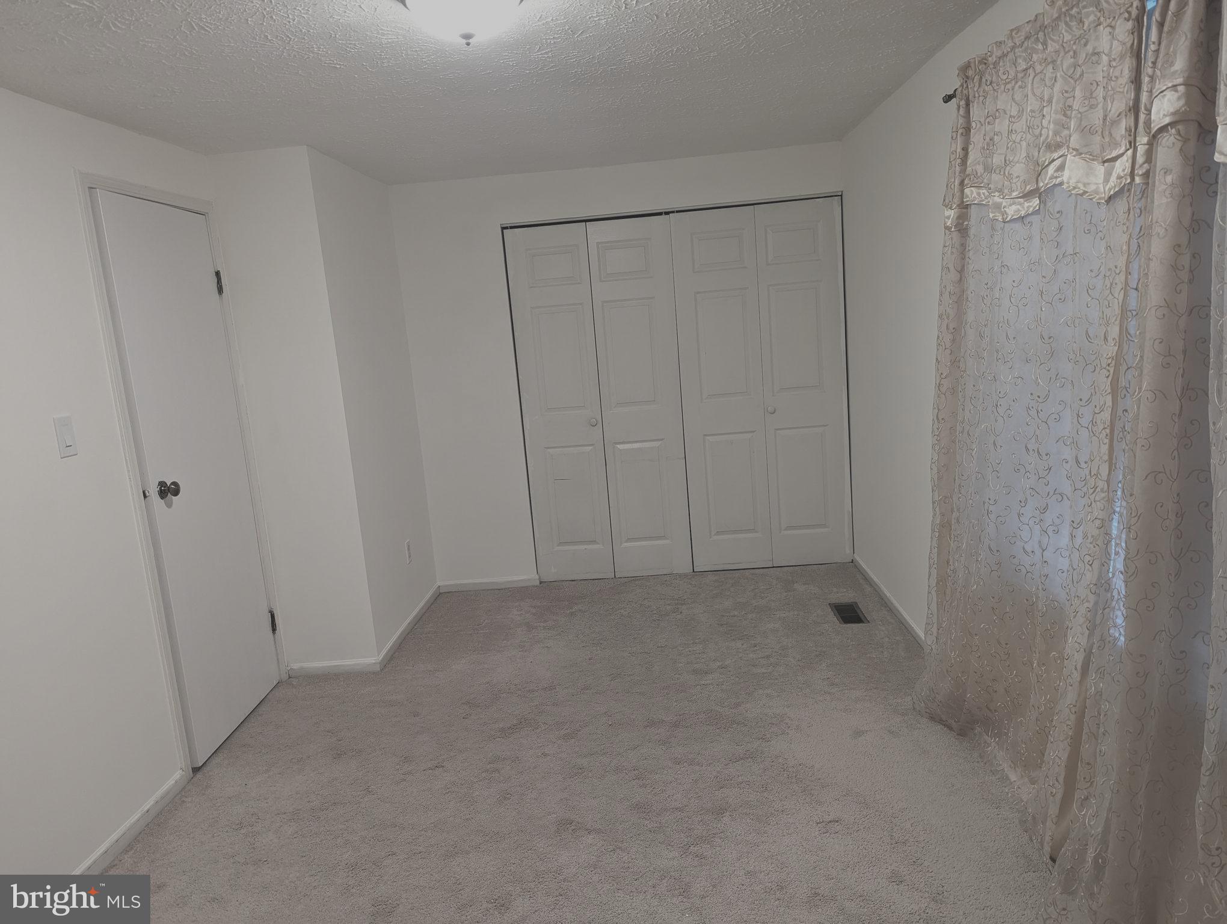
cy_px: 462
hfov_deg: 71.5
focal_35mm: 24
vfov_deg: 56.9
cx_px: 614
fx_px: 852
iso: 194
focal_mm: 6.81
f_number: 1.85
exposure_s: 1/30
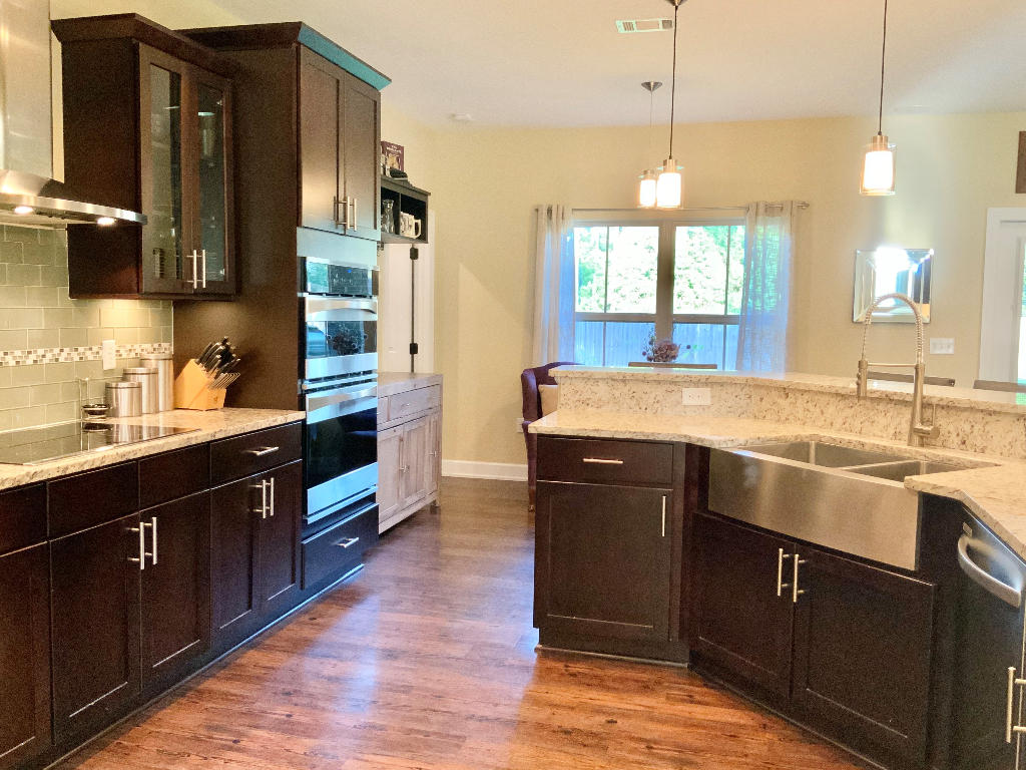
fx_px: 860
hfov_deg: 61.7
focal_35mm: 29
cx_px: 513
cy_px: 385
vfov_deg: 48.2
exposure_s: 1/60
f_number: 1.8
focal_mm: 3
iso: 250
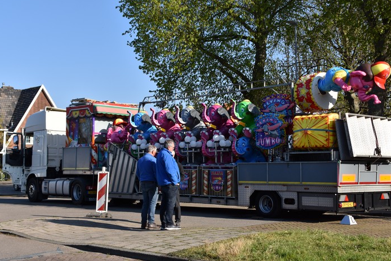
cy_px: 142
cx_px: 201
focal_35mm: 54
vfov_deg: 25.3
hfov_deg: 37.1
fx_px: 582
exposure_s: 1/500
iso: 250
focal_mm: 31
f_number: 8
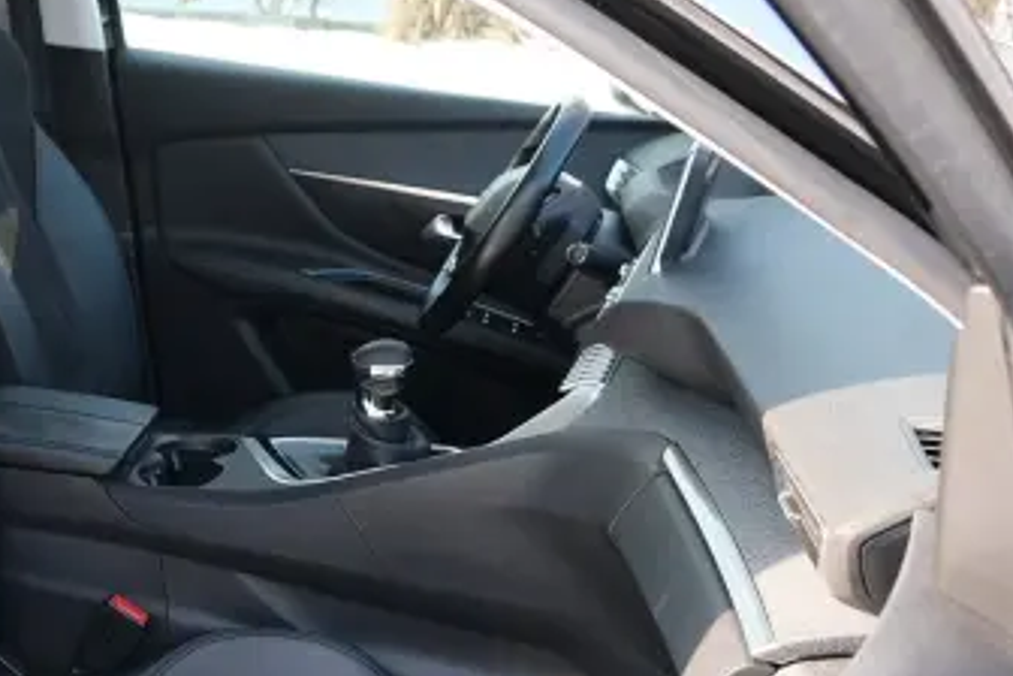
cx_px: 103
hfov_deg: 32.3
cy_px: 404
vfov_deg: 23.0
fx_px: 1660
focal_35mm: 59
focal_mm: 20.5
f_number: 4.5
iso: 320
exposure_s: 1/110
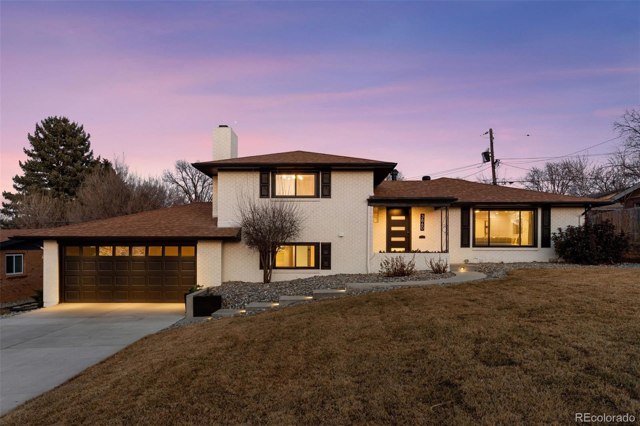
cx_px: 320
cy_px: 213
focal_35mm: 24
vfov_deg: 53.1
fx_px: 427
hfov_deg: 73.8
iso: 400
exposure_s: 1/3.33
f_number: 9
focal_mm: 24
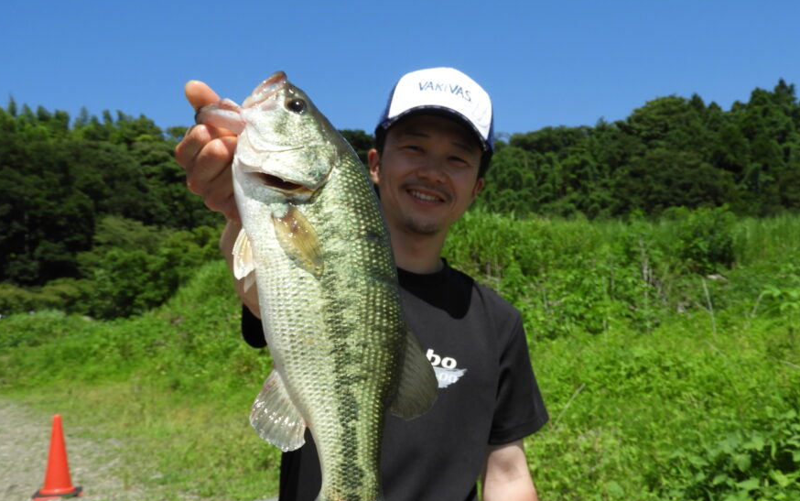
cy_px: 307
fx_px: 785
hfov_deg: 54.0
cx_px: 393
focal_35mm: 36
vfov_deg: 35.2
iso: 100
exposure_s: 1/1000
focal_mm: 5.9
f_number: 3.6
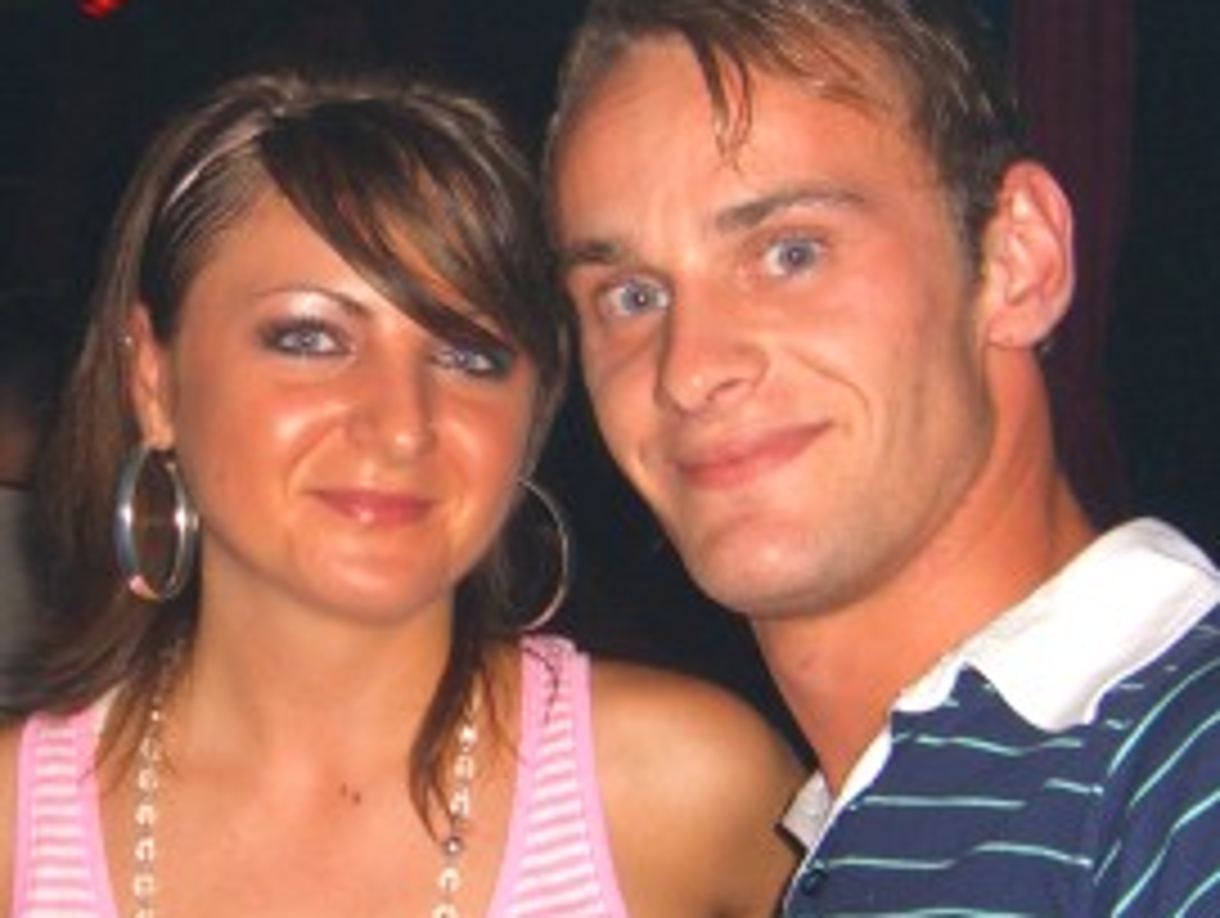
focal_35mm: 84
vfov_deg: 17.6
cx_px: 306
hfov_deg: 23.0
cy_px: 608
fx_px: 2964
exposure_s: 1/60
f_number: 2.8
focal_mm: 7.9
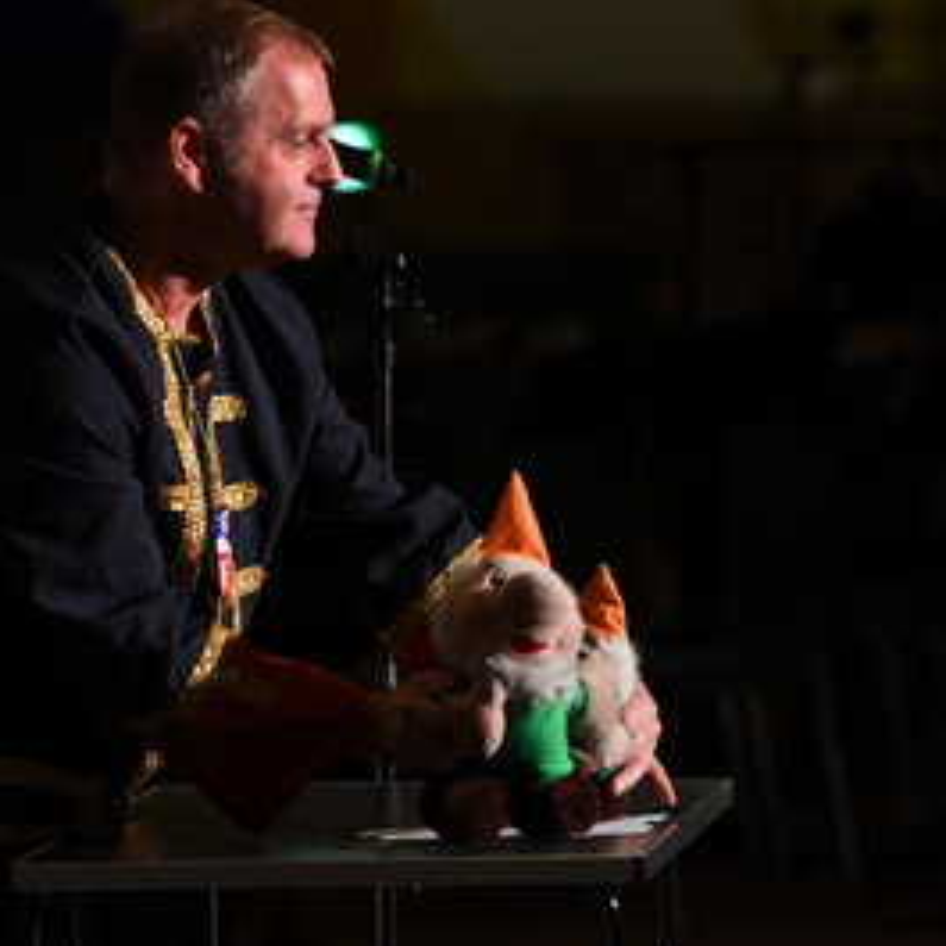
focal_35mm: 308
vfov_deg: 5.7
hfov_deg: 5.7
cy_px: 339
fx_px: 9523
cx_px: 473
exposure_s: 1/500
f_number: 3.2
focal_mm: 160
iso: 2500
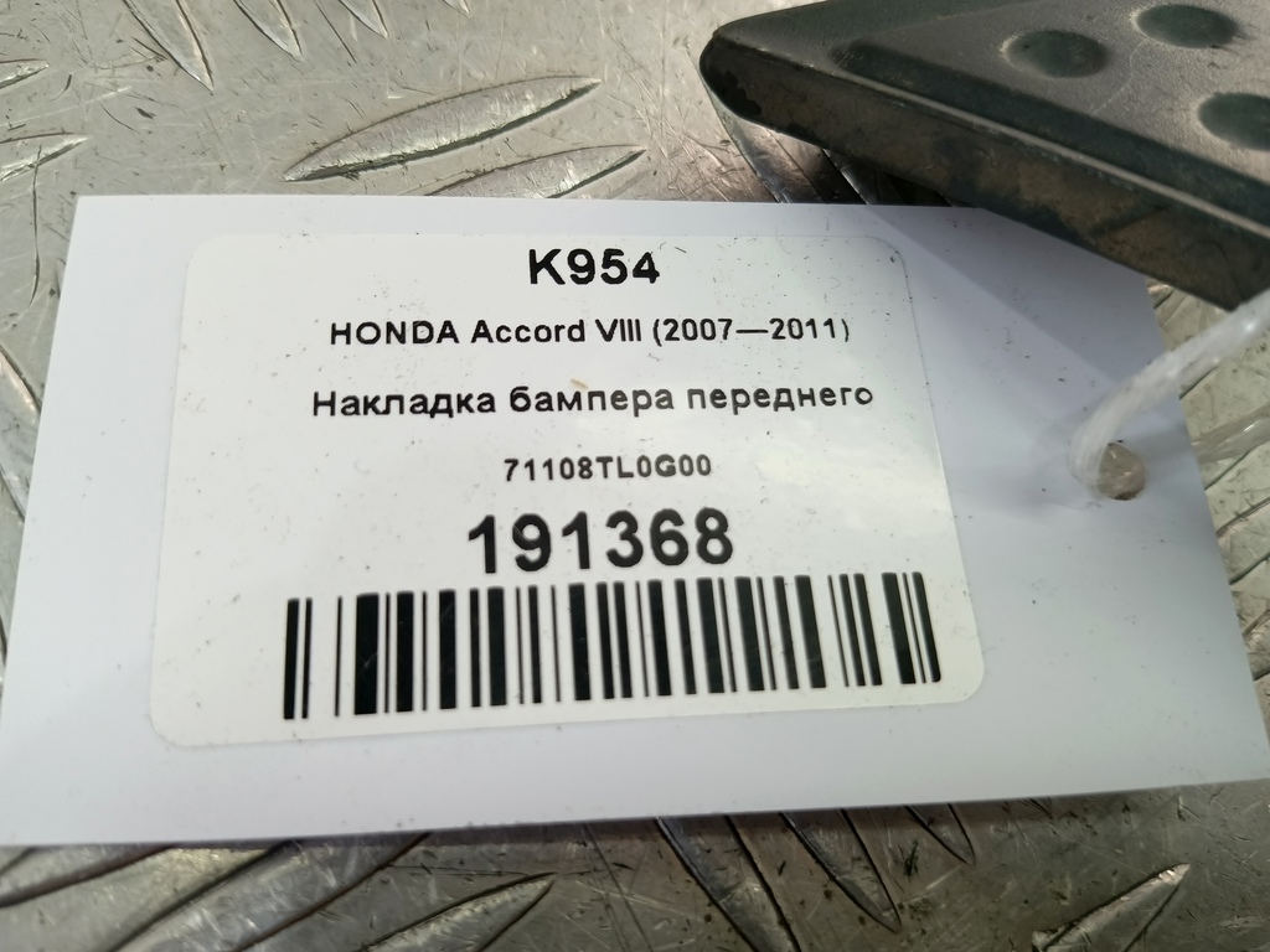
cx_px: 635
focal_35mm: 27
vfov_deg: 51.4
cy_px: 476
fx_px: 991
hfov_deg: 65.3
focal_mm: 4.11
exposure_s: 1/50
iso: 82
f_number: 1.6
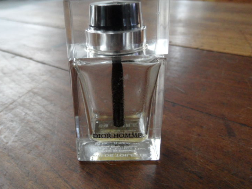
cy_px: 78
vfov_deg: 42.8
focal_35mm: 33
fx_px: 240
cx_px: 91
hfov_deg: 54.6
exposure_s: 1/15
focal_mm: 3.9
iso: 240
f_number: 3.2
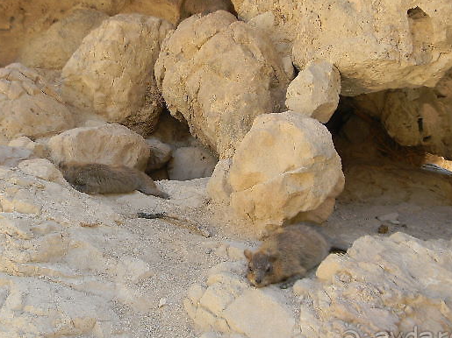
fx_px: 666
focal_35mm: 51
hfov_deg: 37.4
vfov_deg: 28.5
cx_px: 188
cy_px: 150
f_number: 3.8
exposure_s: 1/194
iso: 80
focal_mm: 7.3
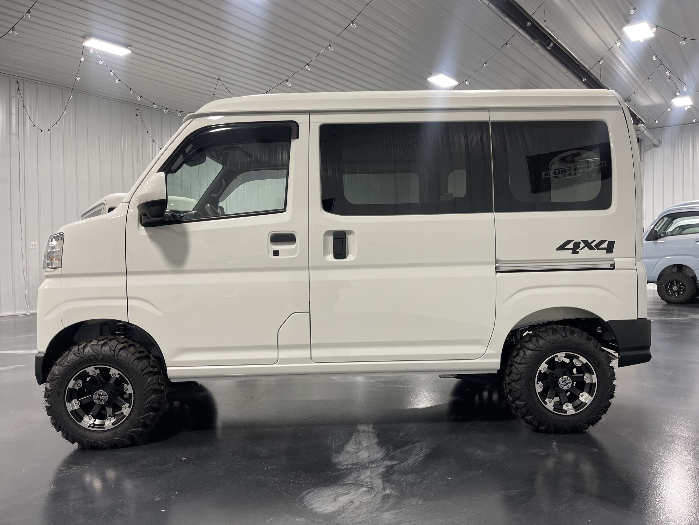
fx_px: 525
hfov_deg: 67.3
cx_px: 350
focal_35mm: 26
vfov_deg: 53.1
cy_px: 262
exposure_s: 1/120
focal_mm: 5.1
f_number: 1.6
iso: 125
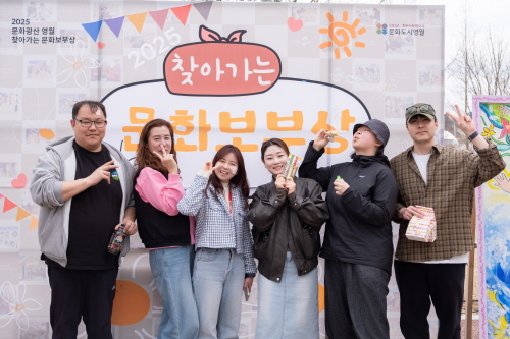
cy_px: 170
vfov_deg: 31.9
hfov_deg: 46.4
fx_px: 595
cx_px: 255
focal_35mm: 42
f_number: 3.2
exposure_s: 1/1250
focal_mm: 27.7
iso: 160
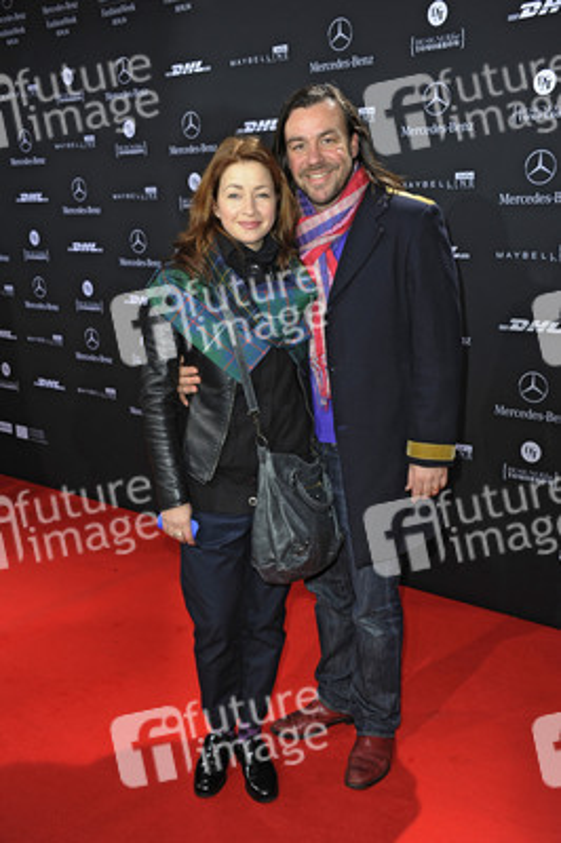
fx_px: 937
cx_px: 280
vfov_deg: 48.5
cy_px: 422
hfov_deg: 33.3
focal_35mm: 40
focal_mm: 40
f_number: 7.1
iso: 800
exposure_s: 1/160
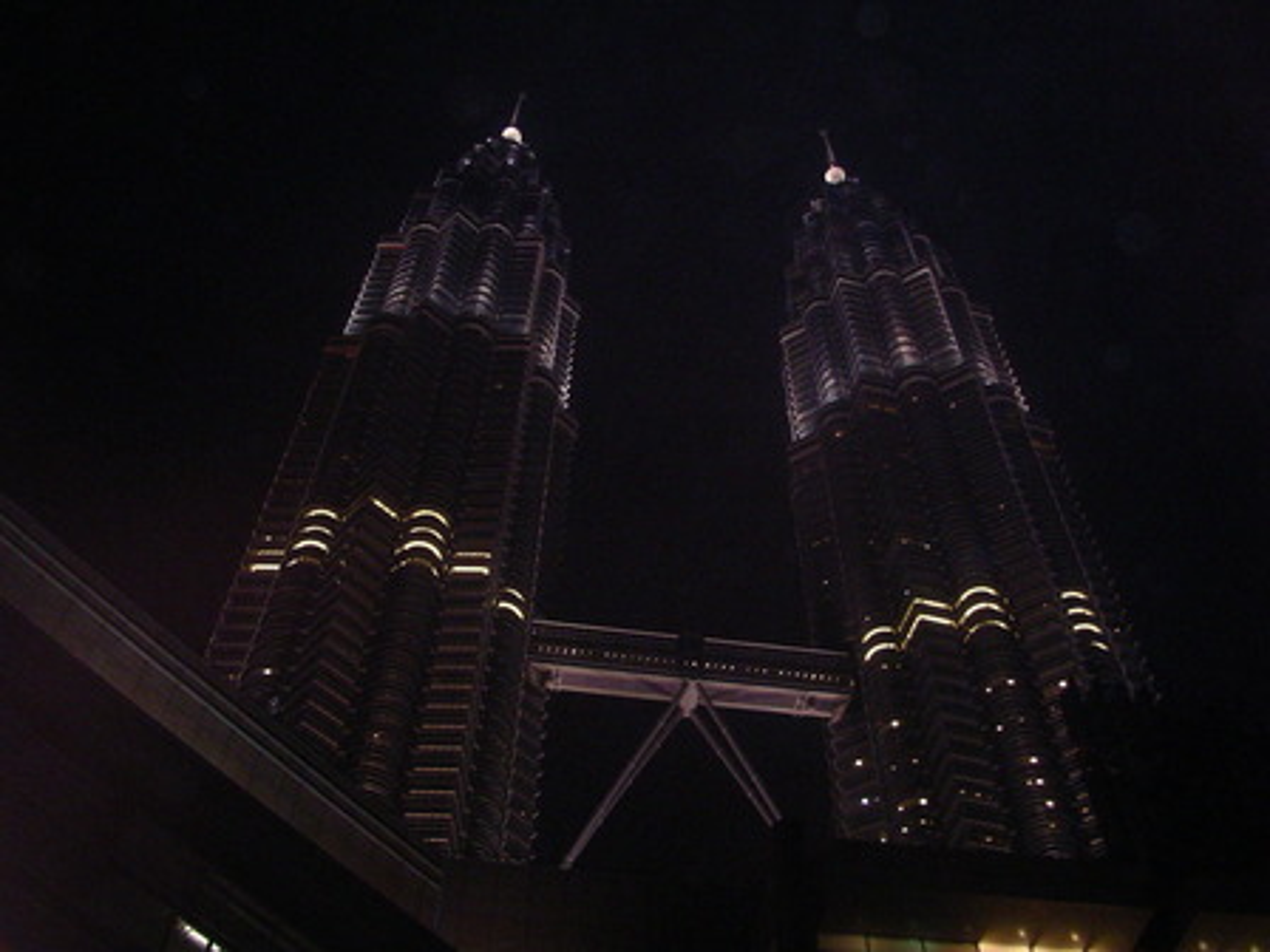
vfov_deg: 38.7
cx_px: 635
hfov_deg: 50.1
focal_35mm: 37
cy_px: 476
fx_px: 1357
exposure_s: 1/60
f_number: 2.8
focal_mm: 5.7
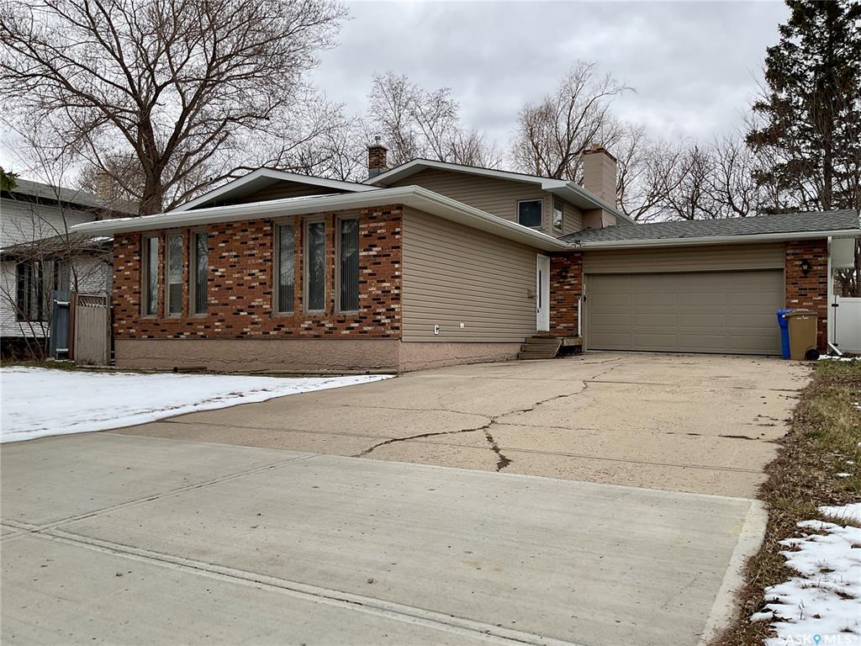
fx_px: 721
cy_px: 323
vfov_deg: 48.2
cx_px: 430
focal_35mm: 29
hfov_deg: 61.7
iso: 16
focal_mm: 3
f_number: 1.8
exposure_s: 1/1786
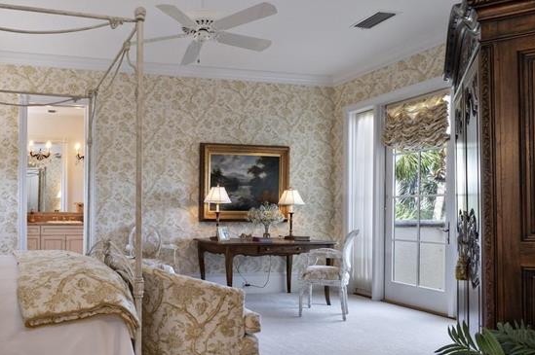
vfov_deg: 45.9
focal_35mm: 28
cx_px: 123
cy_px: 223
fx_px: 416
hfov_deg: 61.2
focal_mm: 10
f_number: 8
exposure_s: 1/30
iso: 200
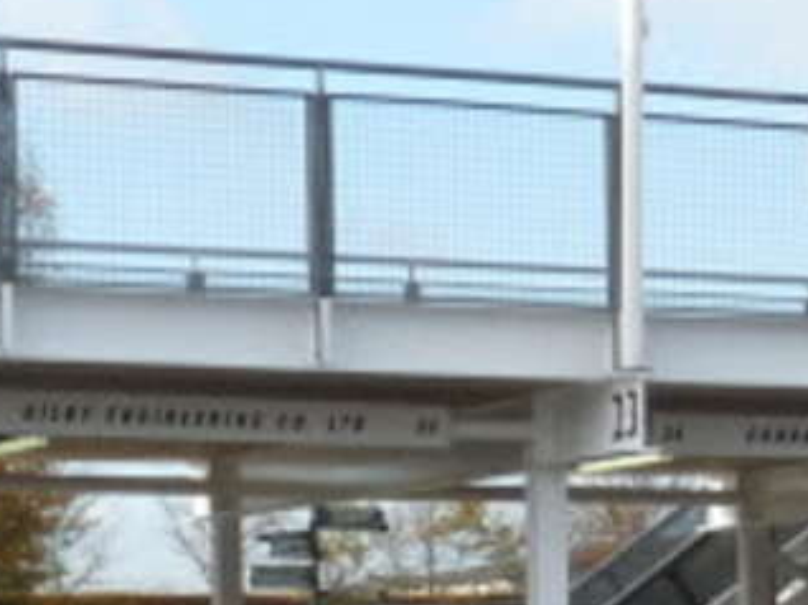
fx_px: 3965
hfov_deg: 11.3
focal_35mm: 170
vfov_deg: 8.5
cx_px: 1039
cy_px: 933
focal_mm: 4.8
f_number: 5.6
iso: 160
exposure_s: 1/250
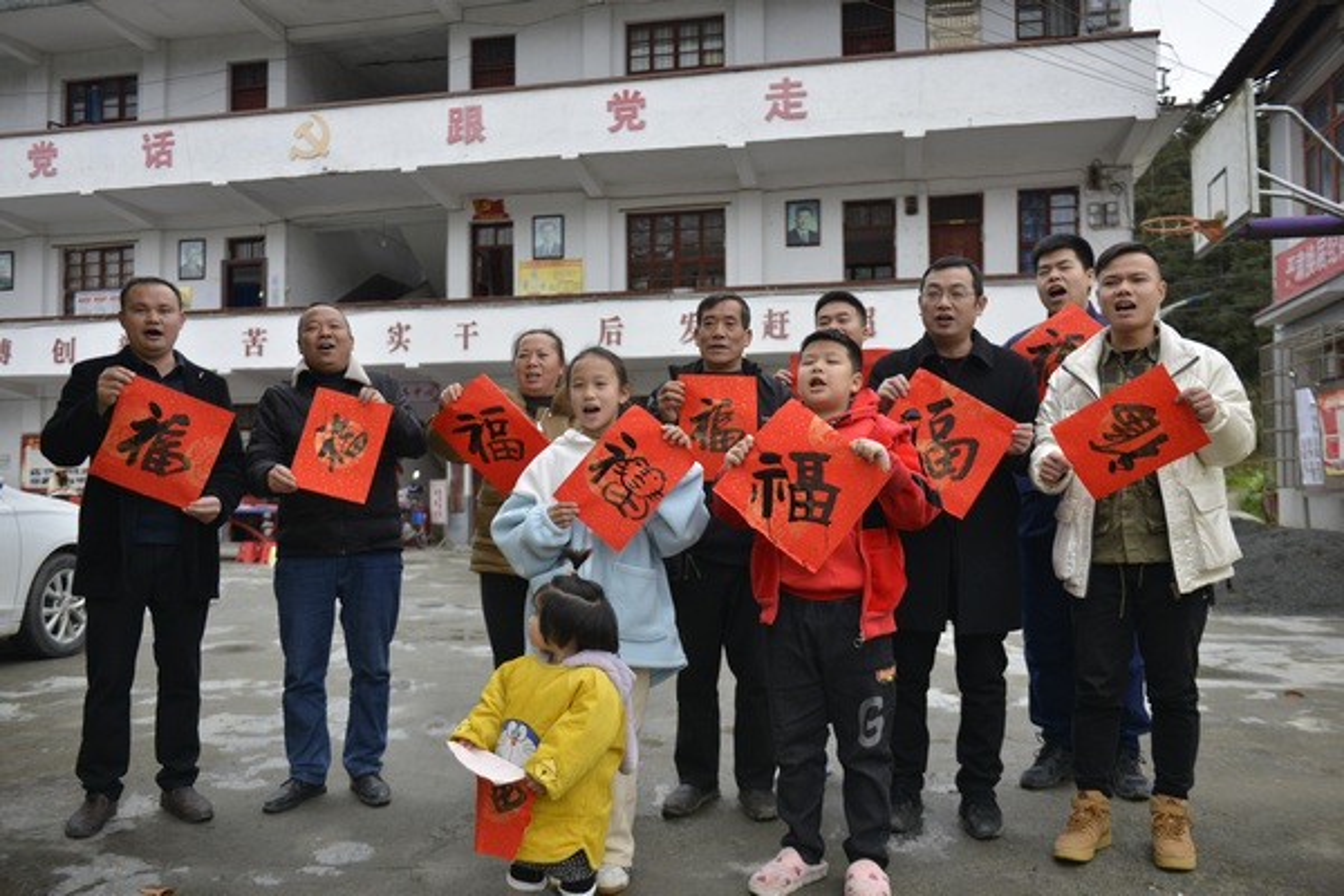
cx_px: 672
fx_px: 1157
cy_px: 448
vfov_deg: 42.3
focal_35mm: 31
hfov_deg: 60.3
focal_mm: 31
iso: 400
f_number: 2.8
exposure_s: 1/640
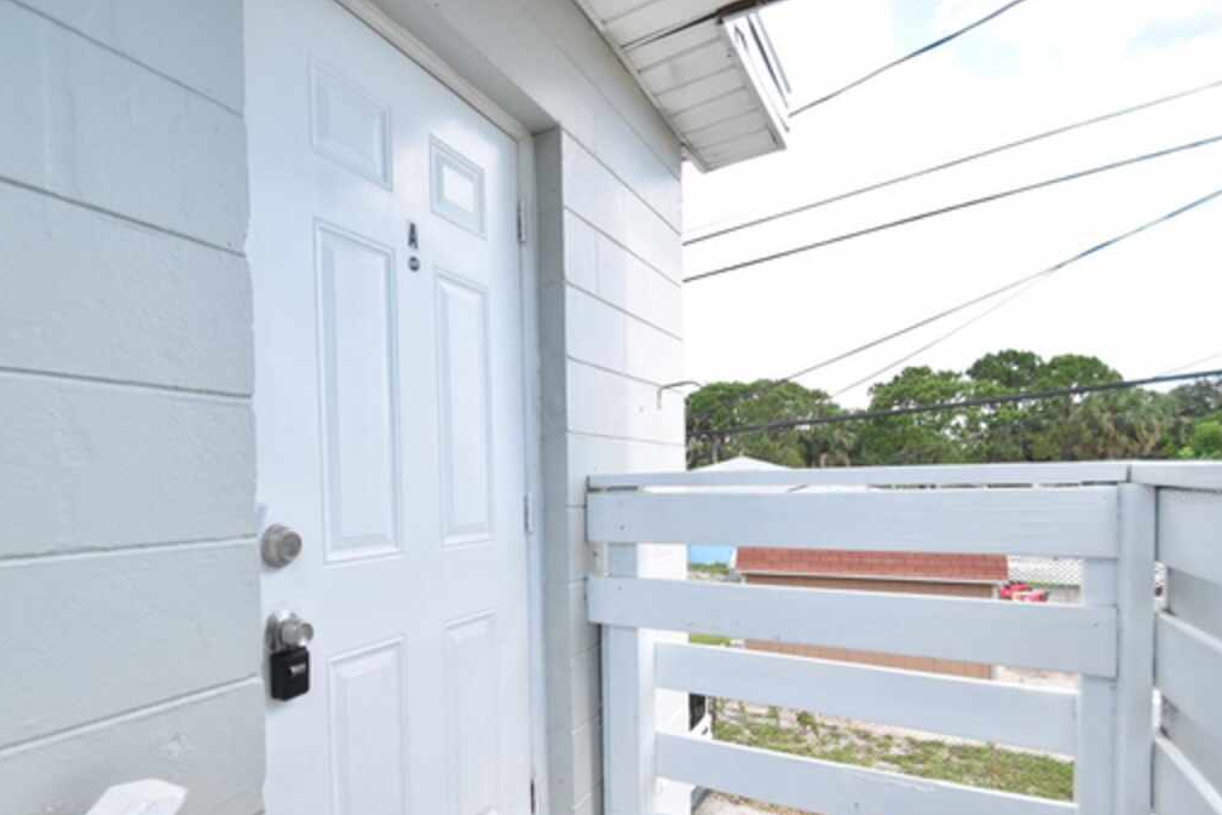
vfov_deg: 63.9
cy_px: 495
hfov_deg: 85.6
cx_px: 478
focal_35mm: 19
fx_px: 645
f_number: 3.5
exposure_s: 1/1500
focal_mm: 10
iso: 800
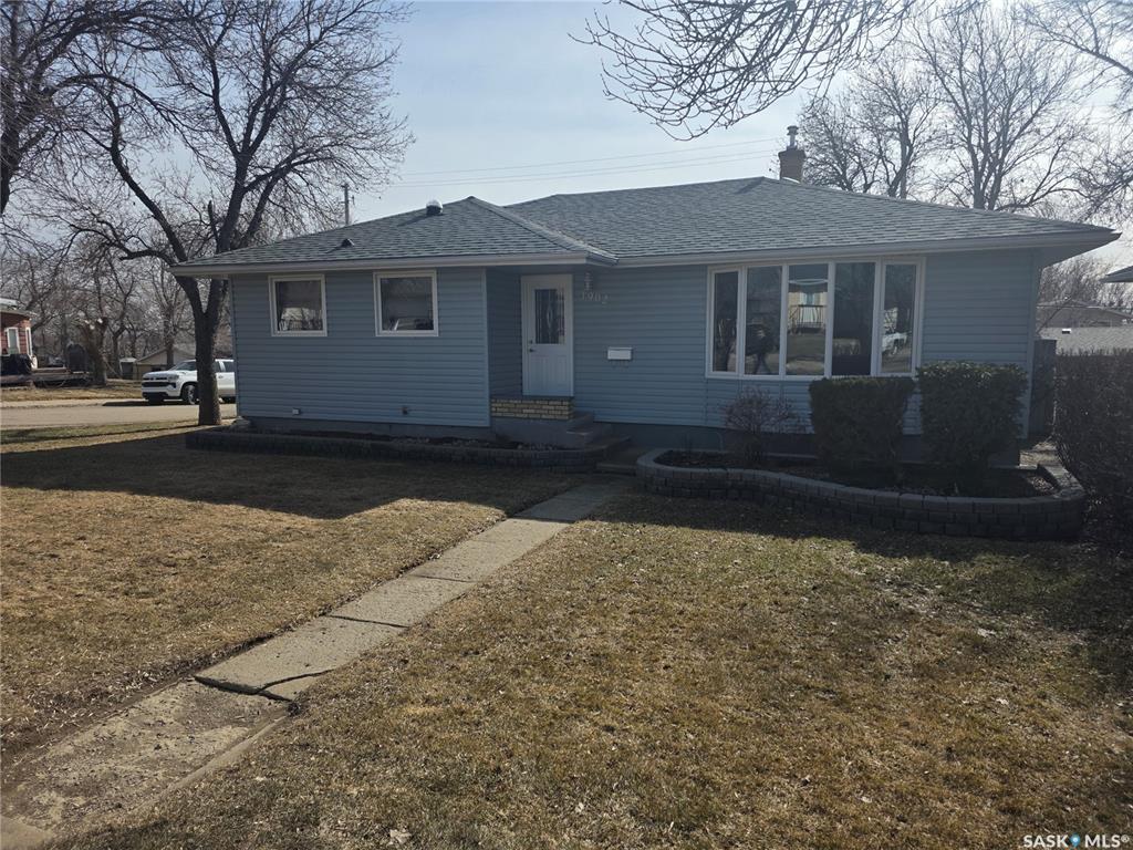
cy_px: 425
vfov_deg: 58.9
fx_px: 753
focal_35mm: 23
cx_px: 566
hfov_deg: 73.9
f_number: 1.7
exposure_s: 1/7626
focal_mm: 6.3
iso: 80
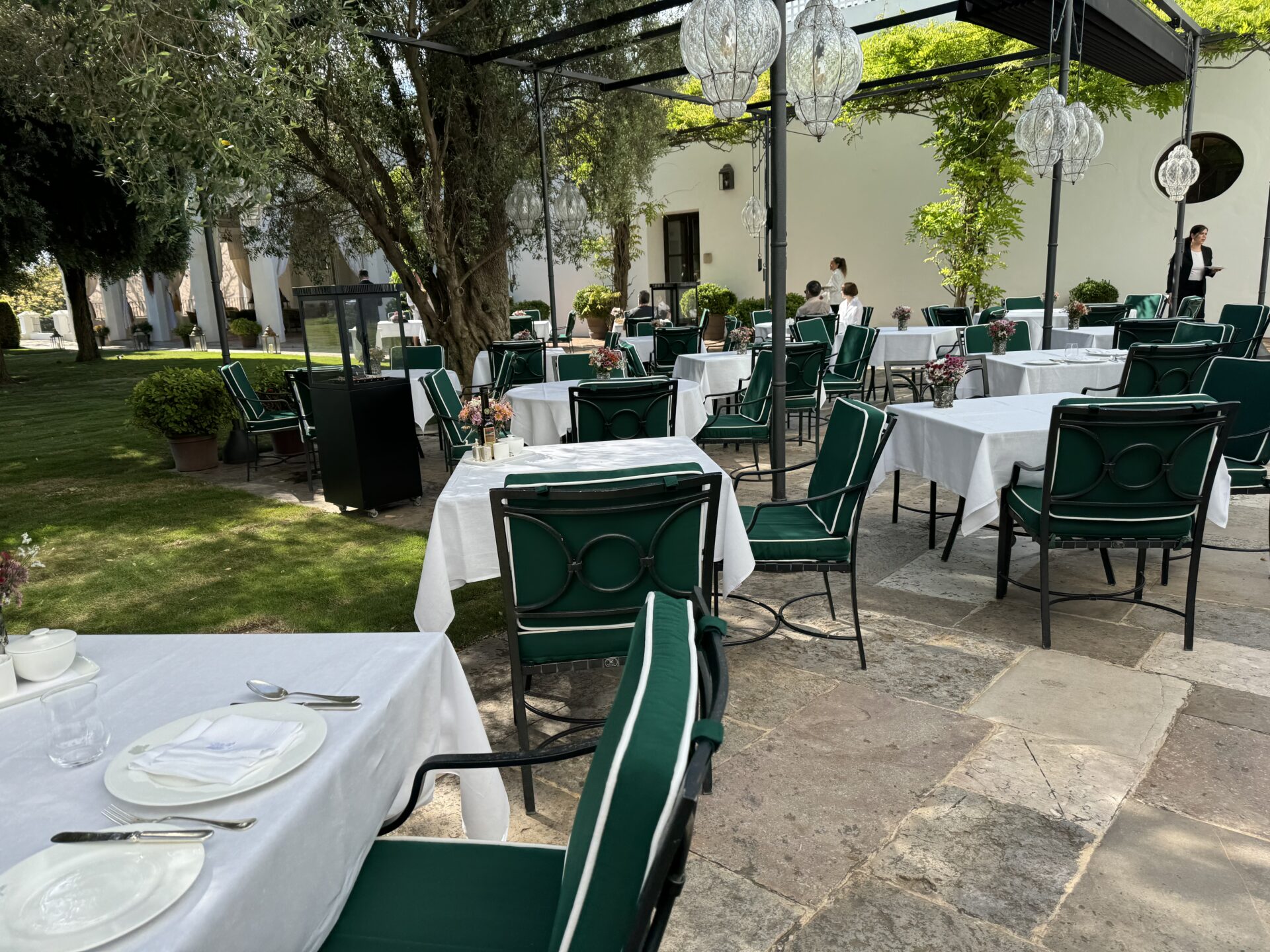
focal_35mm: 24
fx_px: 881
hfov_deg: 71.6
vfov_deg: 56.8
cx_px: 635
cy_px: 476
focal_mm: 6.76
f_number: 1.78
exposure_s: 1/1560
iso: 80
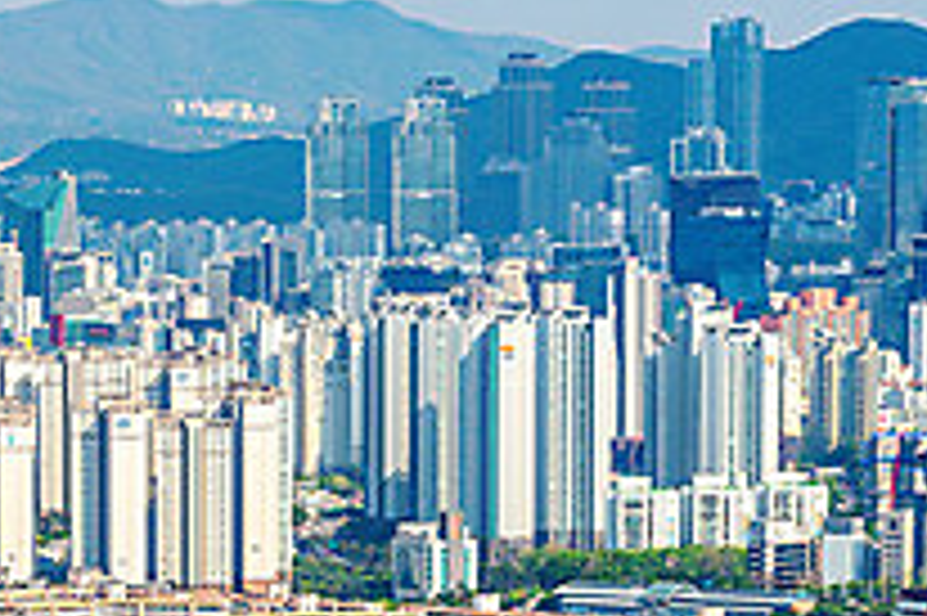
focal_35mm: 306
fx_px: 7873
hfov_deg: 6.7
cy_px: 787
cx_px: -124
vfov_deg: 4.5
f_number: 10
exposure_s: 1/400
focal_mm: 105
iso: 200
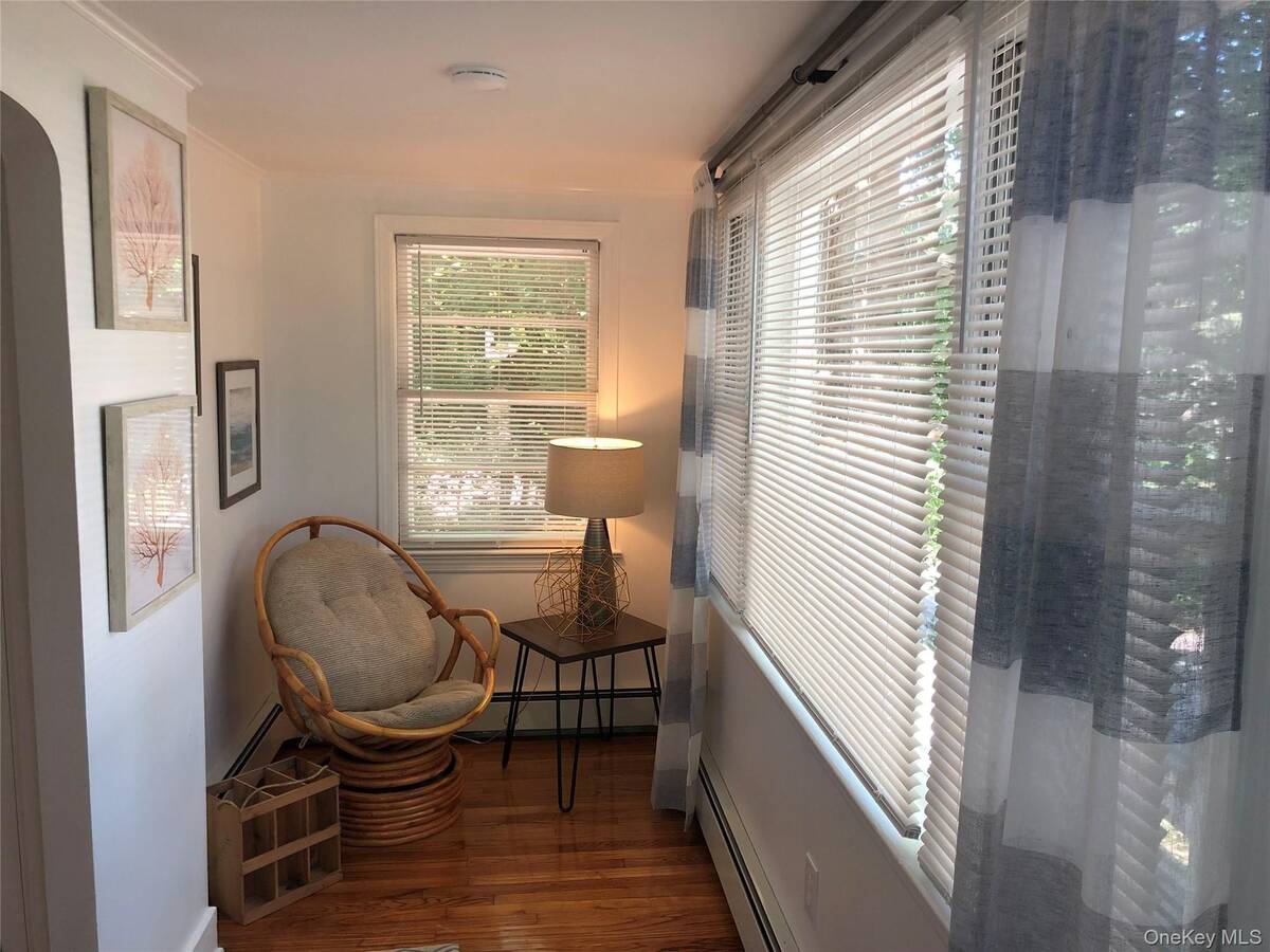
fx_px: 1027
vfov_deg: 49.7
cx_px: 635
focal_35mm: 28
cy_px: 476
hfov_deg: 63.4
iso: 25
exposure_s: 1/30
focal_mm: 4
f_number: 1.8
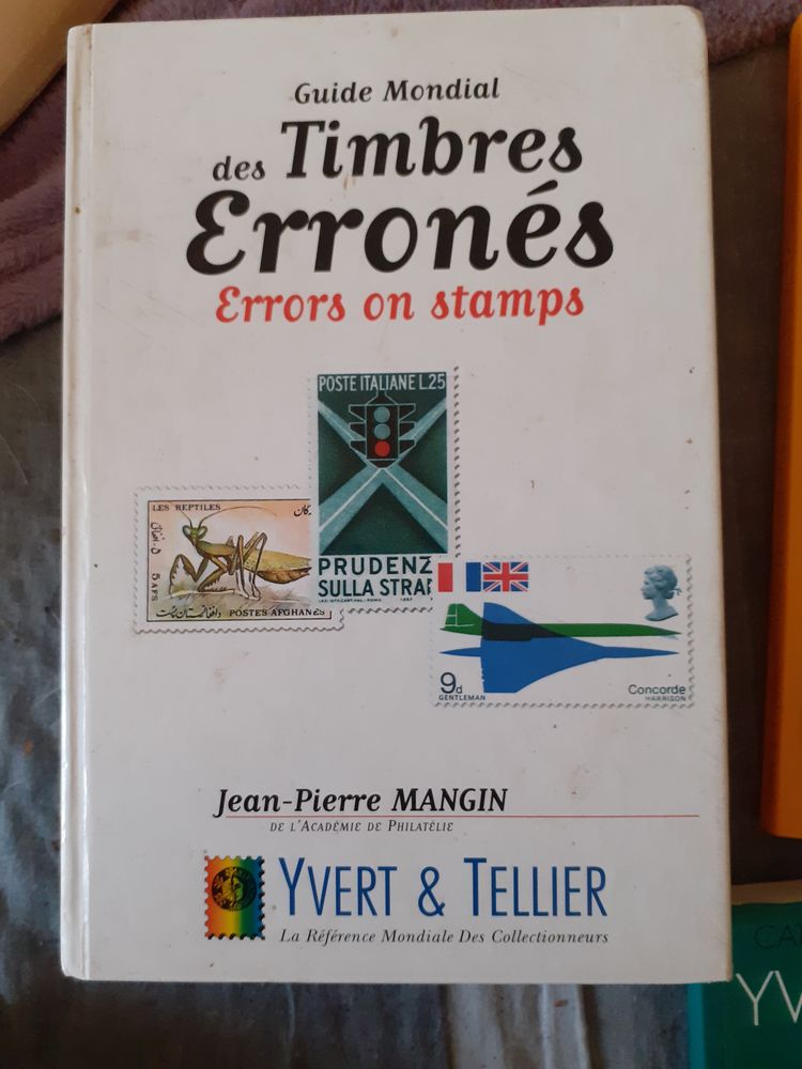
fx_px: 834
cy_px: 534
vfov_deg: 65.3
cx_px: 401
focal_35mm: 27
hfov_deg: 51.4
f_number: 1.9
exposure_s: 1/25
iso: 200
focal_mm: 3.6
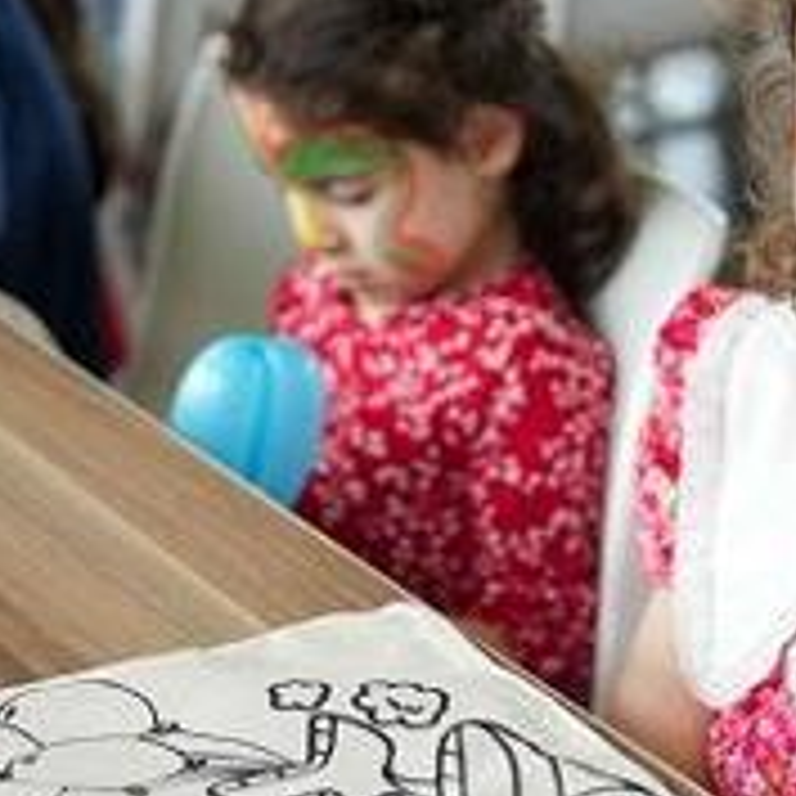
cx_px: 513
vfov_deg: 15.0
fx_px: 3018
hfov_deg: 15.0
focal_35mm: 116
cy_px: 342
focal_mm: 41
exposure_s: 1/1000
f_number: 2.8
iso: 1000
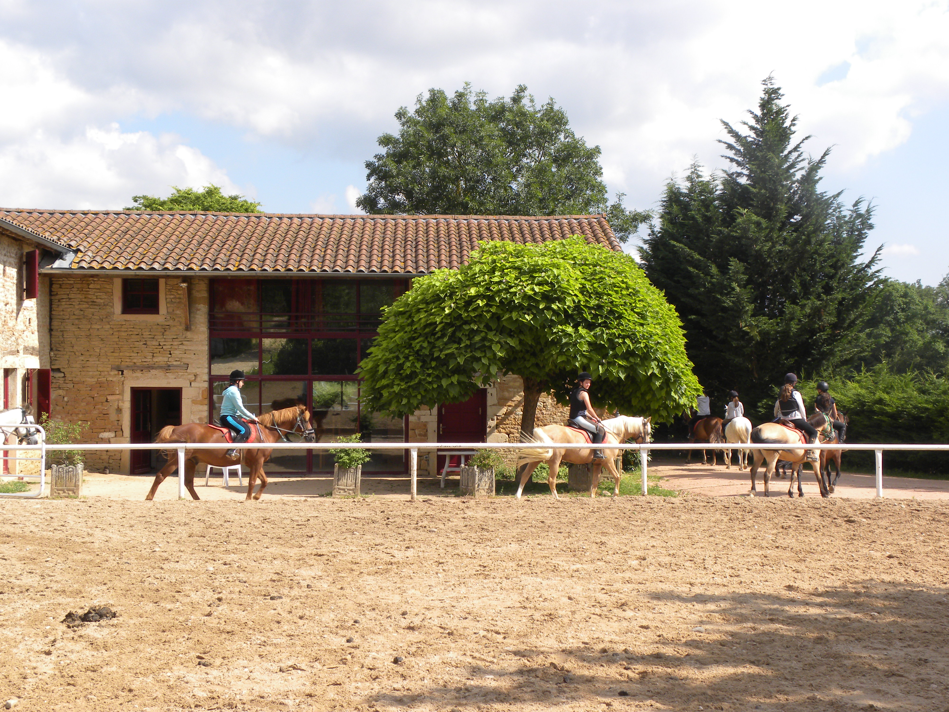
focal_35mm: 58
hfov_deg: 33.2
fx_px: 1590
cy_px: 356
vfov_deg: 25.2
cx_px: 474
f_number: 5.6
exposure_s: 1/211
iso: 64
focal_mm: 10.3
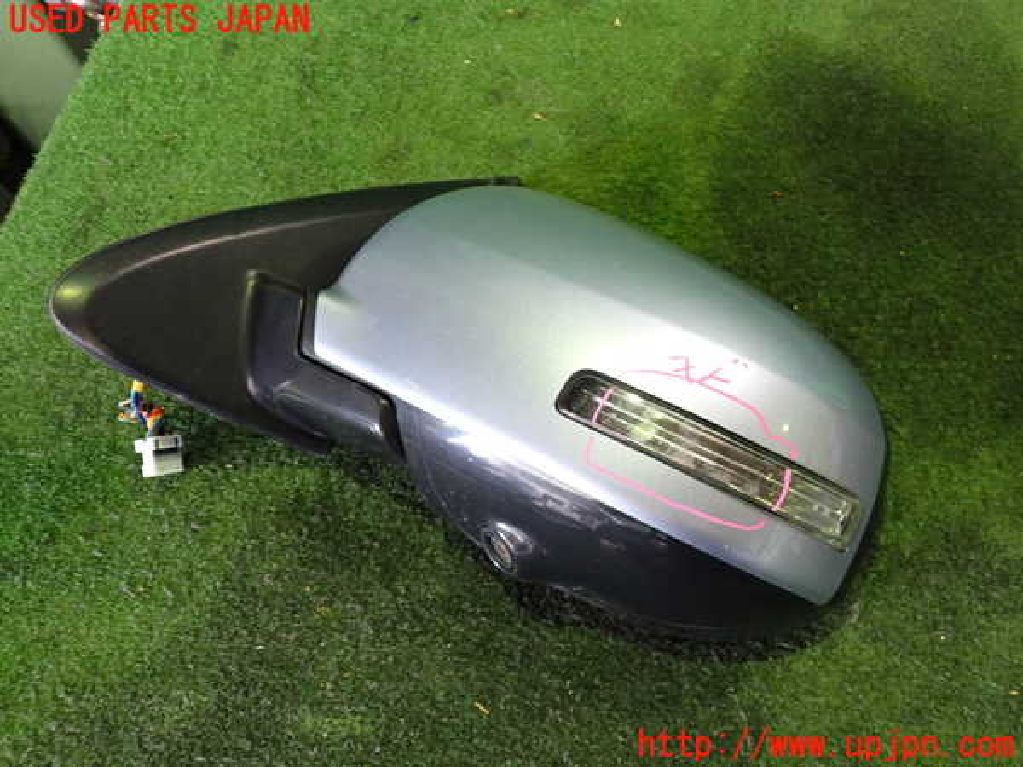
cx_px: 512
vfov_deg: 46.8
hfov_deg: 60.0
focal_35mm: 30
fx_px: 887
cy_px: 384
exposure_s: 1/30
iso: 400
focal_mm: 5.4
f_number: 2.3
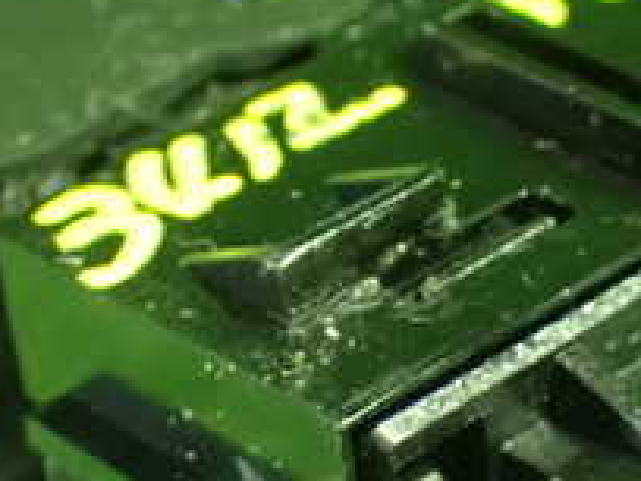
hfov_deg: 11.5
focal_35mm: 171
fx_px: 3166
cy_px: 333
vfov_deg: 8.7
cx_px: 430
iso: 1600
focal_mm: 10.35
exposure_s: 1/8
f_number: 3.5
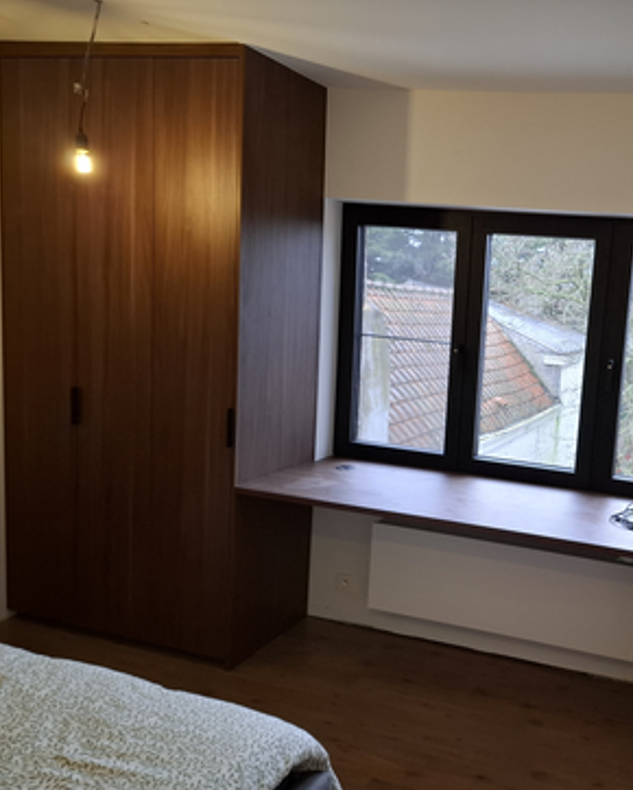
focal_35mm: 31
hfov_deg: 44.2
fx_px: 725
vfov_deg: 57.2
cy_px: 400
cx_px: 533
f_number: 1.8
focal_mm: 5.54
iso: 200
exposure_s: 1/100
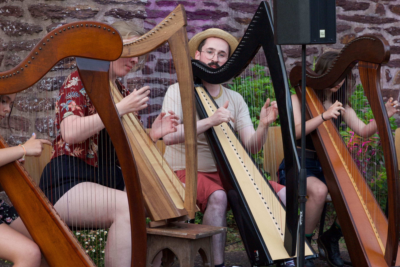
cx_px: 269
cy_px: 153
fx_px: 1434
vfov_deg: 10.6
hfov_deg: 15.8
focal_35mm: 129
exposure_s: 1/100
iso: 1000
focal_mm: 58
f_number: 6.3
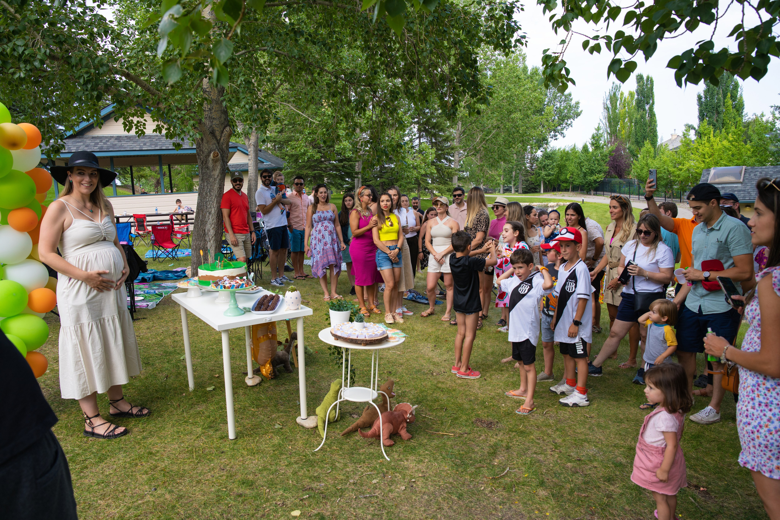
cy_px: 260
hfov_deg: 73.7
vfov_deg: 53.1
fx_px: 520
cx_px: 390
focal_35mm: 24
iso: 200
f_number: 4.5
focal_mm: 24
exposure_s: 1/320
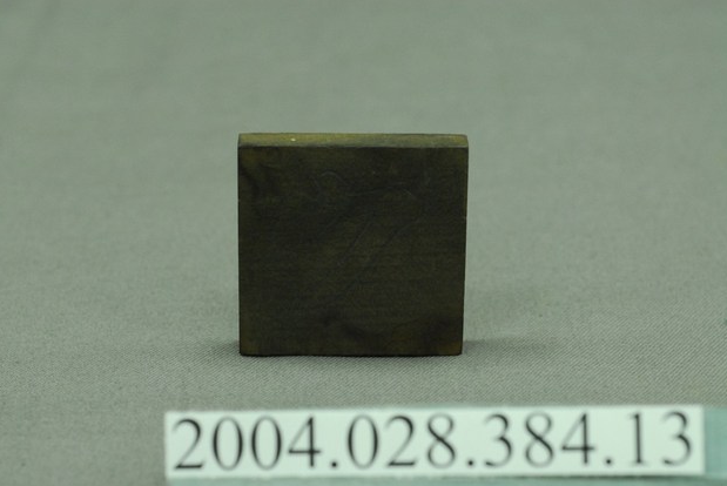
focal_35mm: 93
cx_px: 355
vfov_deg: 14.7
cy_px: 250
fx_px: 1880
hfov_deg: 21.9
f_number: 10
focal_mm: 60
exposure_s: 1/13
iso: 1000
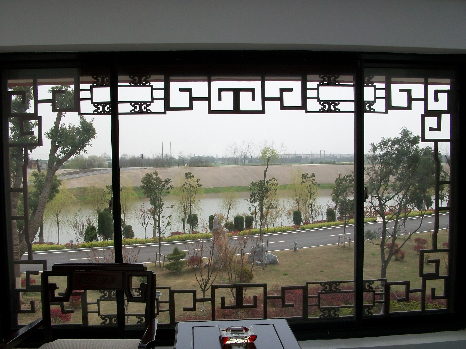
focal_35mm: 34
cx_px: 233
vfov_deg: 41.8
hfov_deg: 54.0
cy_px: 174
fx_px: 458
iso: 80
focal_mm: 5.7
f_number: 5.5
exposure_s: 1/320
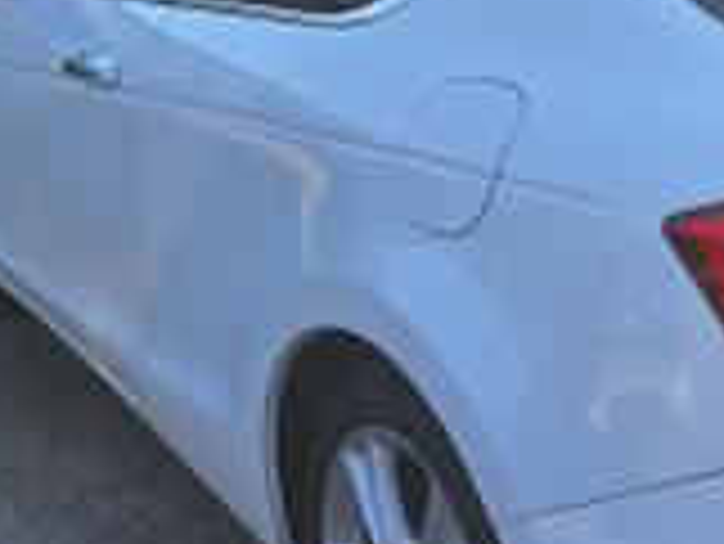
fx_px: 1507
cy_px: 274
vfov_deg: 20.5
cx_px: 715
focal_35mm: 72
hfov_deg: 25.7
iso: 40
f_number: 1.8
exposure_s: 1/886
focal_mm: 5.54
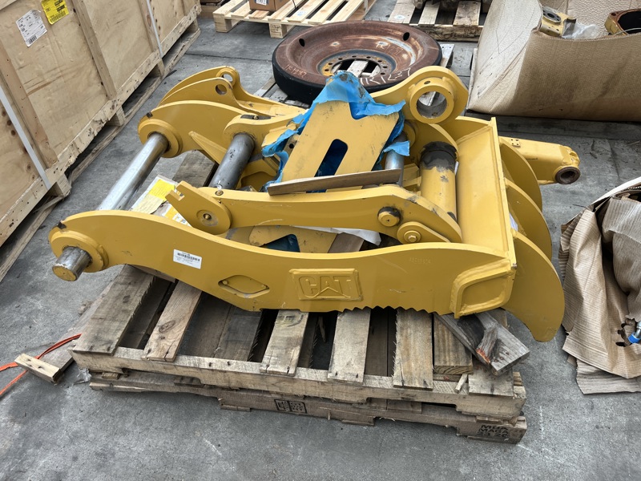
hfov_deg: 67.3
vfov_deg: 53.1
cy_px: 240
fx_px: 481
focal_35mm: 26
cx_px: 320
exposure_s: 1/341
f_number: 1.6
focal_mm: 5.1
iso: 50
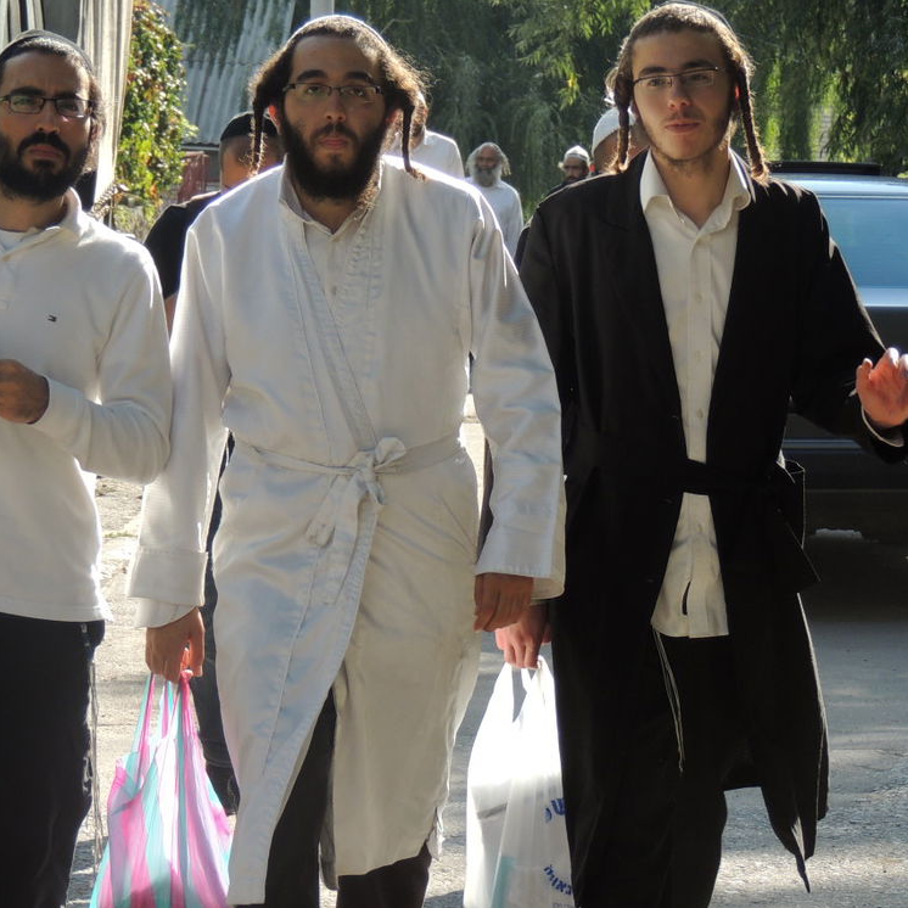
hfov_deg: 7.8
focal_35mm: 224
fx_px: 6648
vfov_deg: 7.8
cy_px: 424
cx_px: 380
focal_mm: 24
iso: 100
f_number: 4.3
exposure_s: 1/200
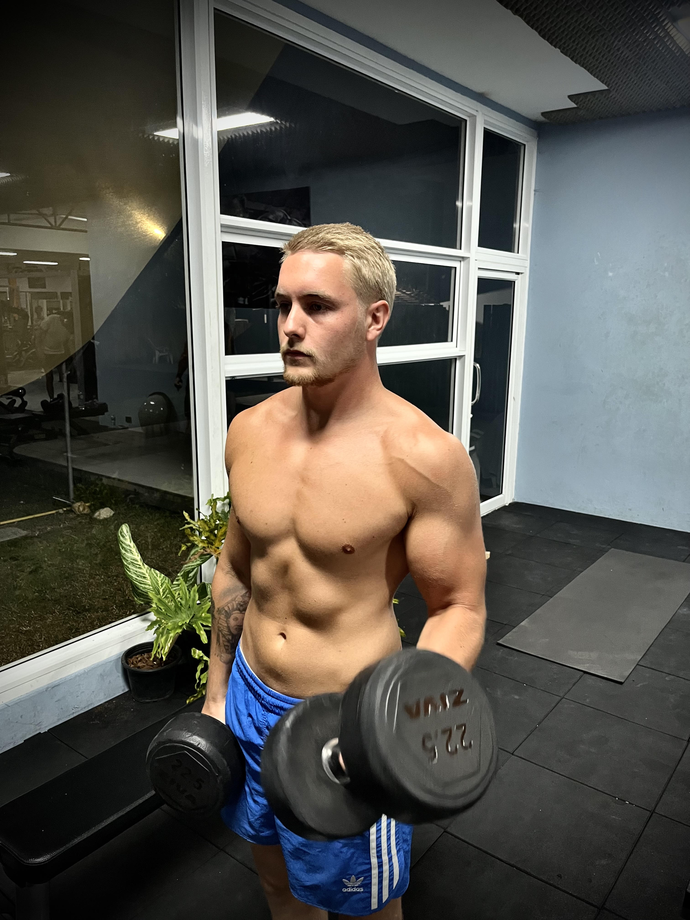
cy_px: 460
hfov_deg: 53.1
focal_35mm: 26
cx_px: 345
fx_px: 691
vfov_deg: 67.3
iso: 250
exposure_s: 1/50
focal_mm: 5.1
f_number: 1.6
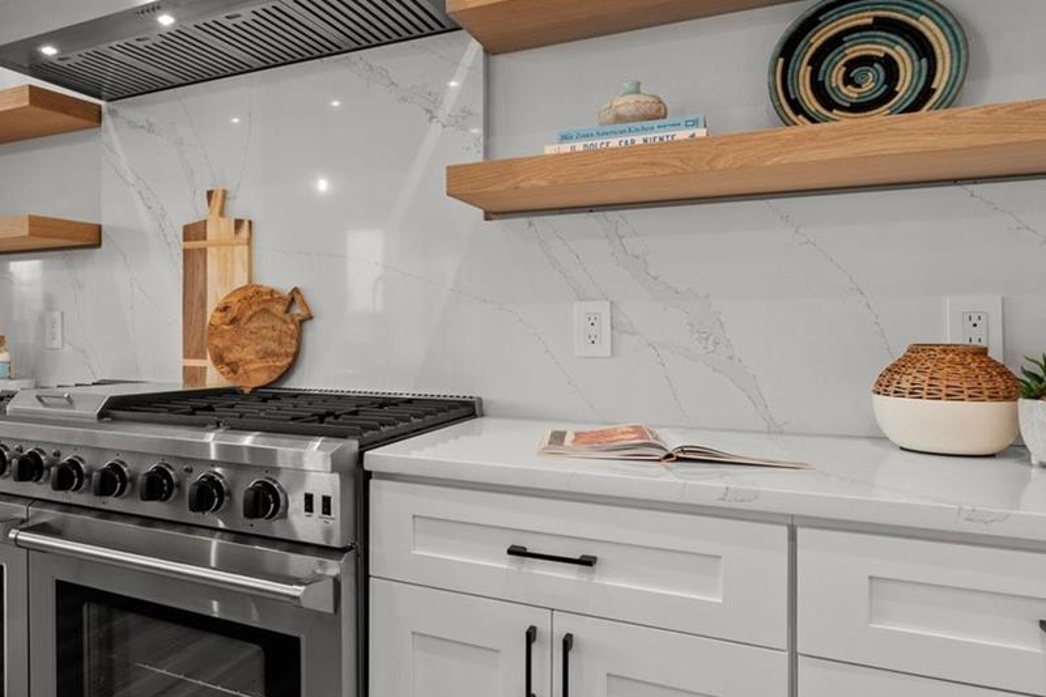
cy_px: 341
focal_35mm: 26
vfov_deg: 49.5
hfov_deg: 66.7
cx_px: 314
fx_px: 755
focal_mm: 13
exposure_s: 1/2
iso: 250
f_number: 9
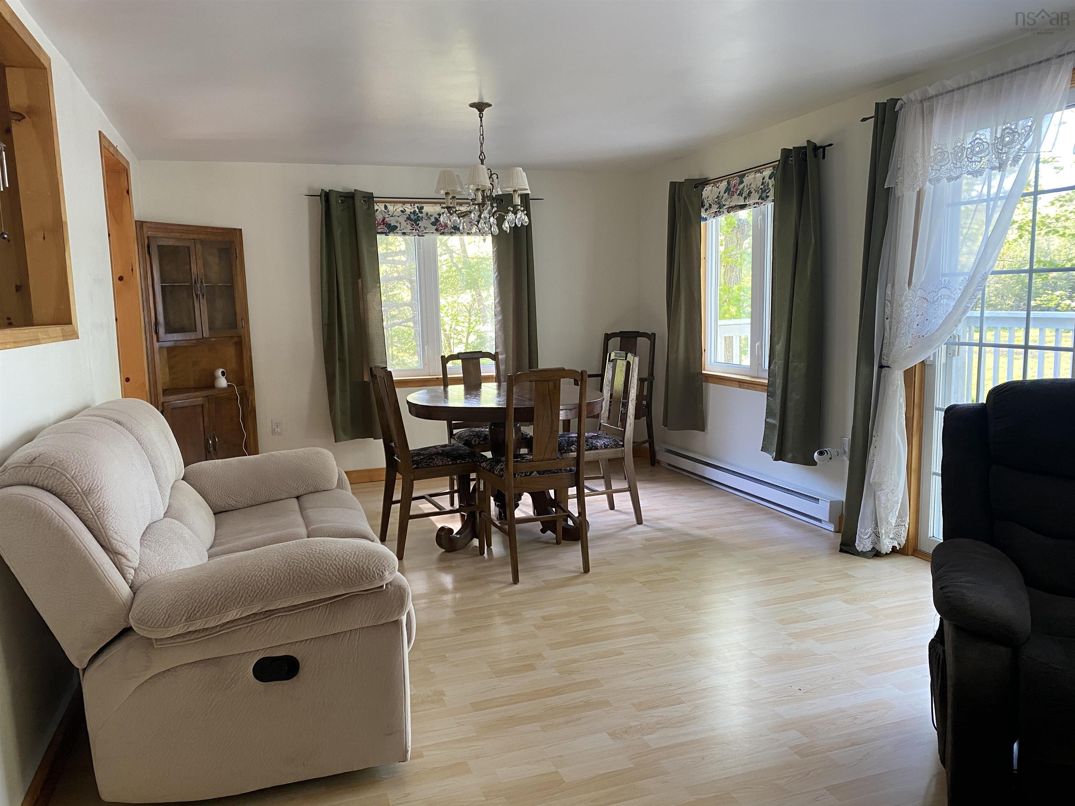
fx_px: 807
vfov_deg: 53.1
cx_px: 538
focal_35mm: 26
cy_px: 403
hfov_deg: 67.3
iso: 125
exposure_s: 1/89
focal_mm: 4.25
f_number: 1.8
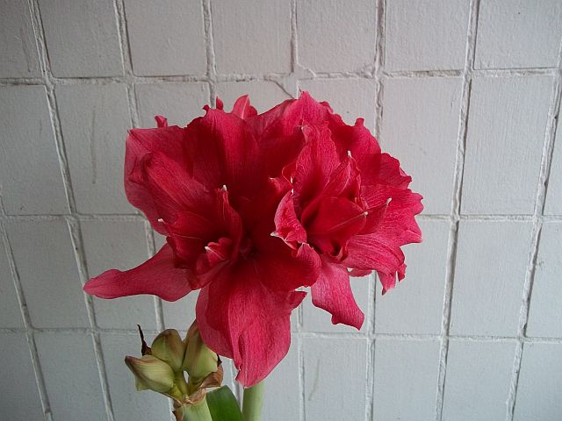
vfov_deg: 44.2
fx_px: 520
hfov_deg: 56.8
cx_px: 281
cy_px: 210
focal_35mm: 32
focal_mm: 5.7
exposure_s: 1/20
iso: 160
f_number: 2.9
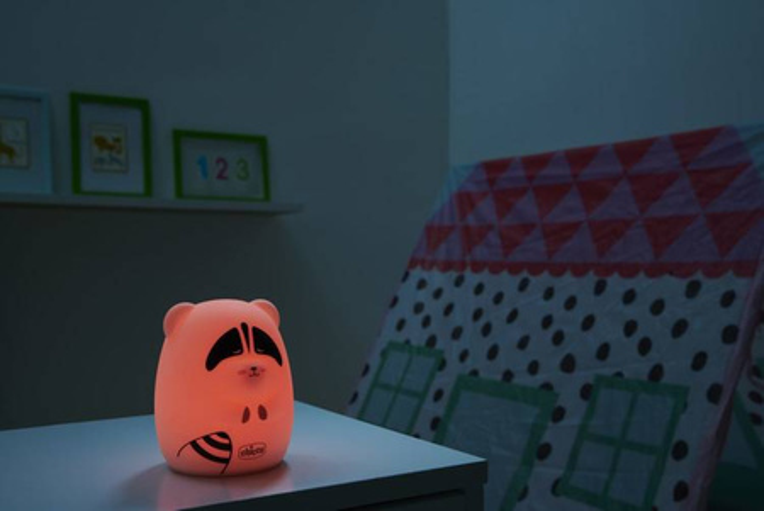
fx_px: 1020
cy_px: 256
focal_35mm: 48
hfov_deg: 41.1
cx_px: 382
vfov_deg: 28.1
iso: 80
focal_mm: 48
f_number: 11
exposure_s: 1/1.59
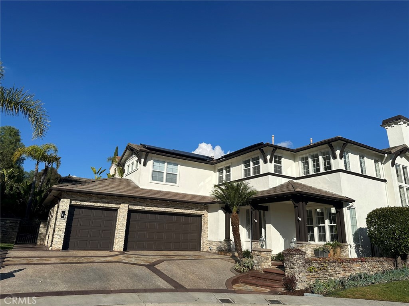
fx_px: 284
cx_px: 204
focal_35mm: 24
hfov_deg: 71.6
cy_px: 153
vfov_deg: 56.8
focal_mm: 6.86
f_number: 1.78
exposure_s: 1/7042
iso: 80
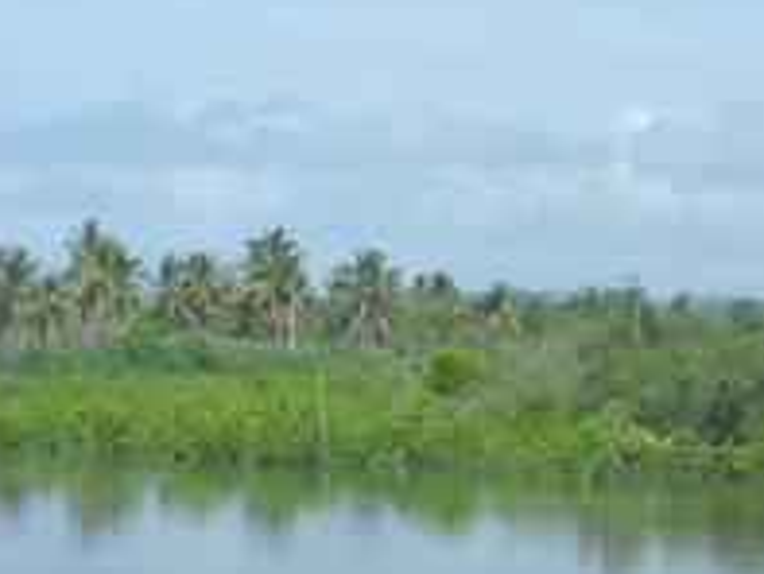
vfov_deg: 9.6
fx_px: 3401
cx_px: 206
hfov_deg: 12.8
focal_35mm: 154
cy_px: 209
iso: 100
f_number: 8
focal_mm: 6.2
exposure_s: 1/320
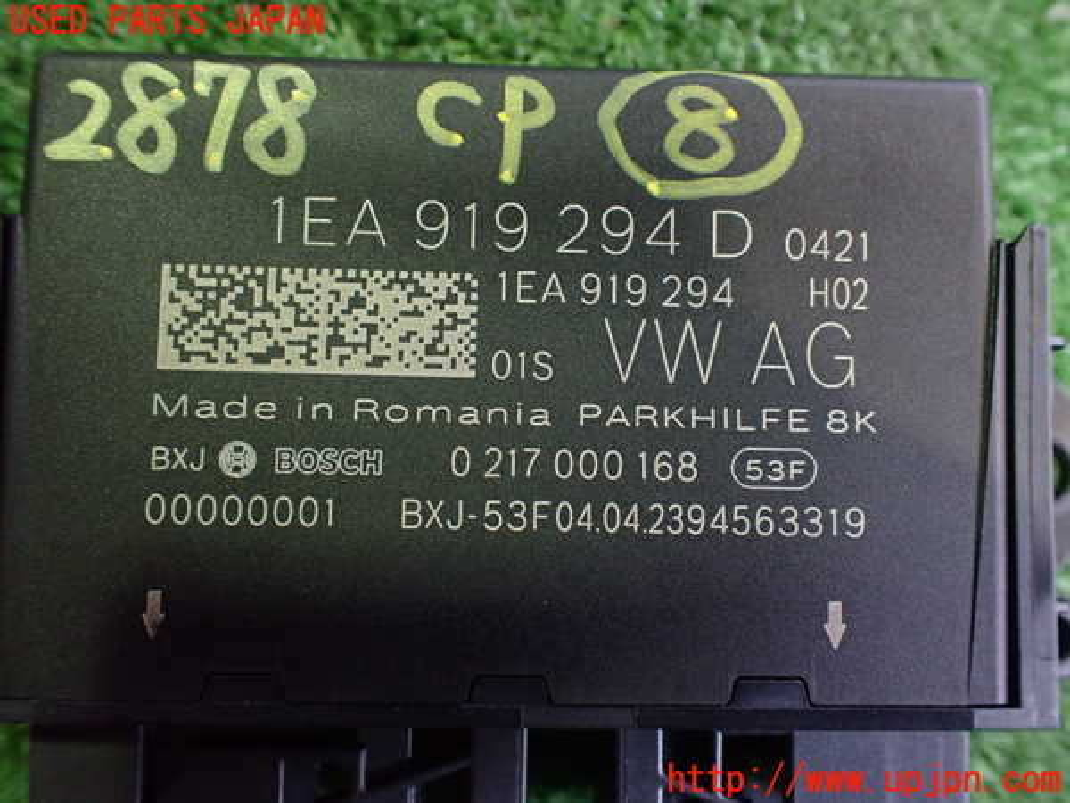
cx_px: 535
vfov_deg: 46.8
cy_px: 402
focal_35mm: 30
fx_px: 927
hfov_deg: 60.0
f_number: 2.3
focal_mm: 5.4
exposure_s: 1/60
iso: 800
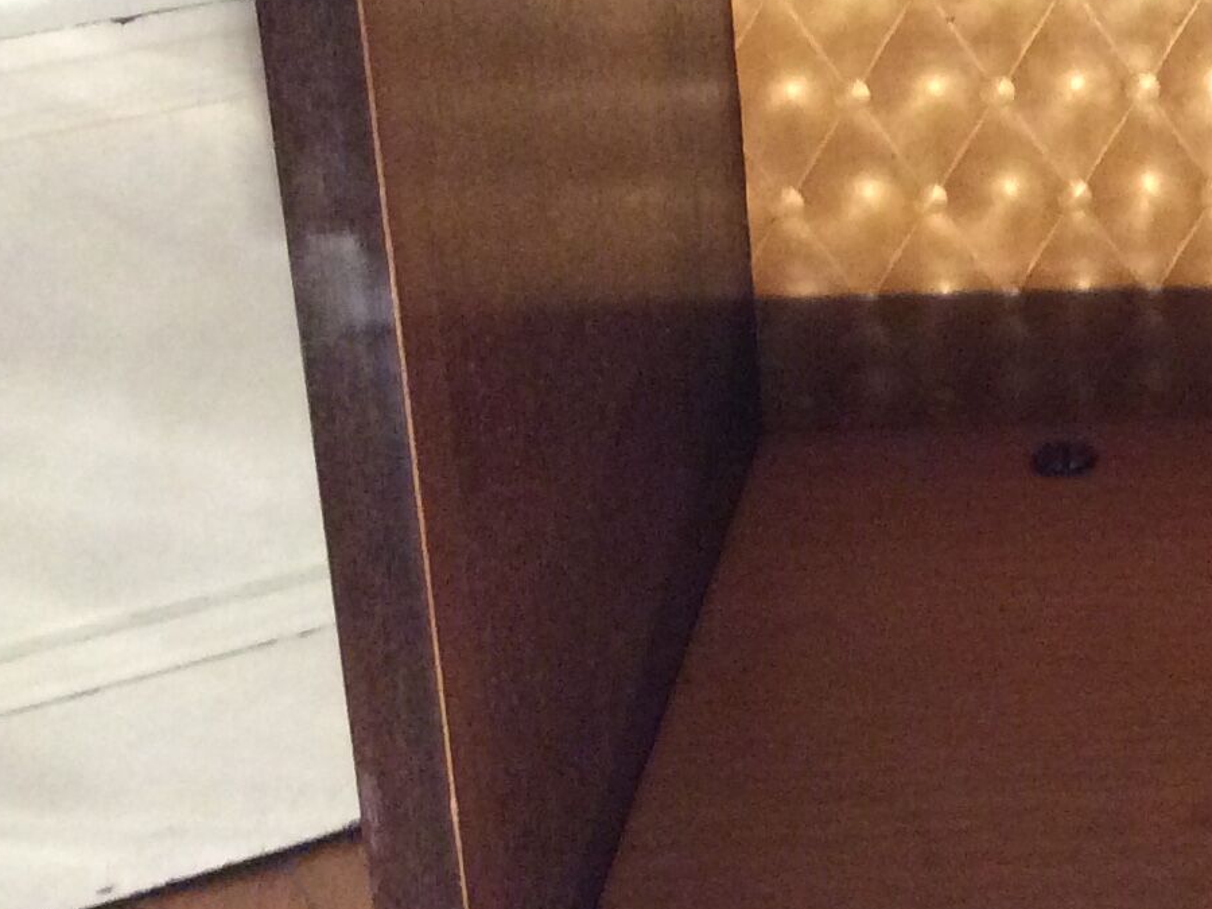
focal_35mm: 92
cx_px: 1473
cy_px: -8
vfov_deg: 15.7
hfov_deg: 19.9
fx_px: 3221
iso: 250
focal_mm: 3.3
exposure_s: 1/25
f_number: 2.4
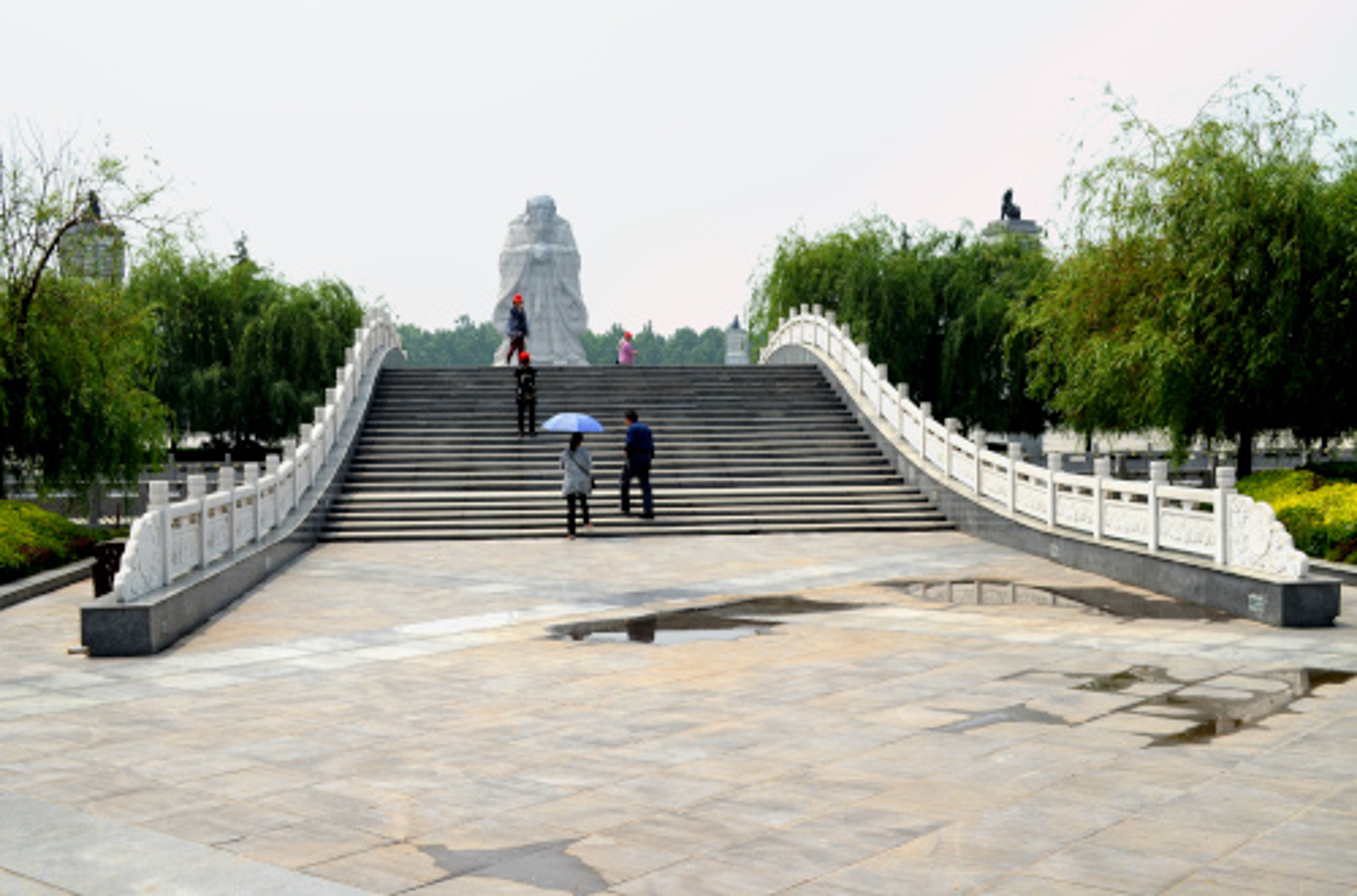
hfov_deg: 45.1
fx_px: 1635
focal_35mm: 44
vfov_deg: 30.6
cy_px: 448
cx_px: 678
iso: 100
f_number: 9
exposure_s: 1/320
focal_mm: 29
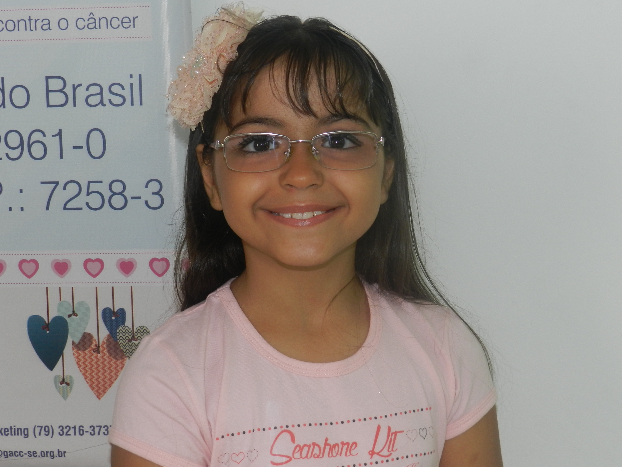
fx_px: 952
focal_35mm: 53
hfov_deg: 36.2
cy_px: 234
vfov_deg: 27.5
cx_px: 311
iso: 200
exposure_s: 1/30
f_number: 4.4
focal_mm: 9.4
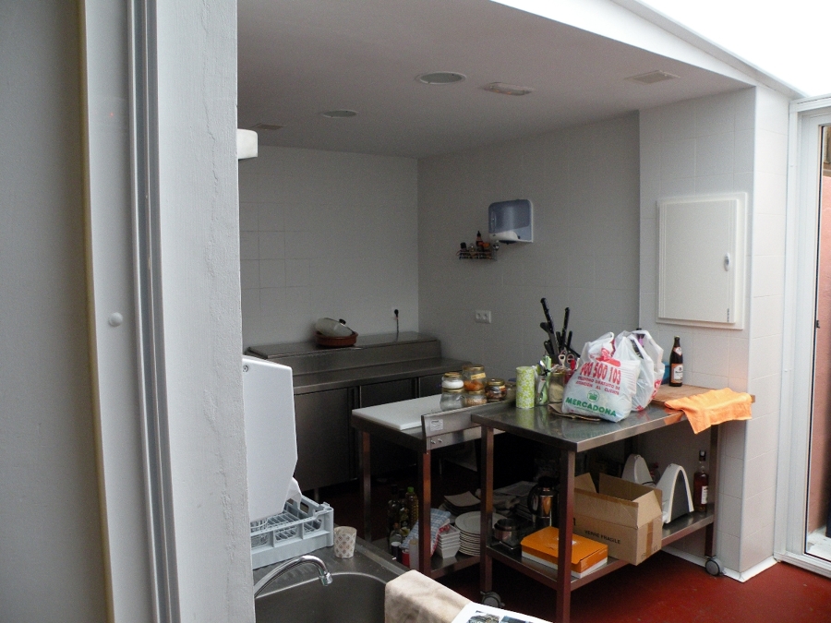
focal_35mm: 27
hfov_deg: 65.3
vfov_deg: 51.4
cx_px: 416
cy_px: 312
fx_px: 648
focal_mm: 4.7
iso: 241
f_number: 2.8
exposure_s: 1/59.8
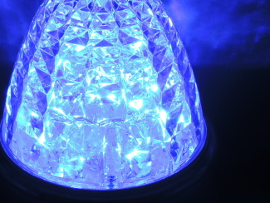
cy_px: 65
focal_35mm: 118
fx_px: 921
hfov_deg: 16.7
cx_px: 98
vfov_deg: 12.5
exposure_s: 1/160
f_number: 4.7
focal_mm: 12.8
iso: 80
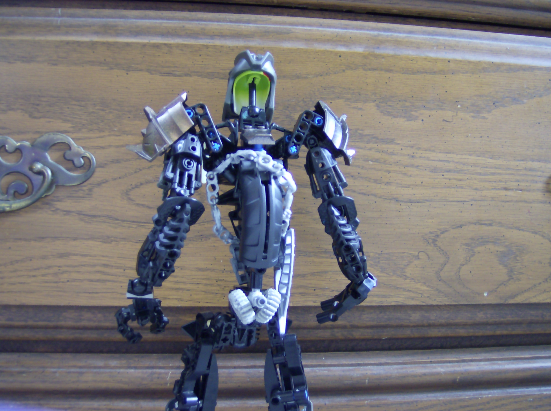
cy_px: 205
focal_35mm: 37
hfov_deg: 50.2
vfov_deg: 38.5
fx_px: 588
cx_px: 272
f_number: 2.8
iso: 200
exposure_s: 1/1.35
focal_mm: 6
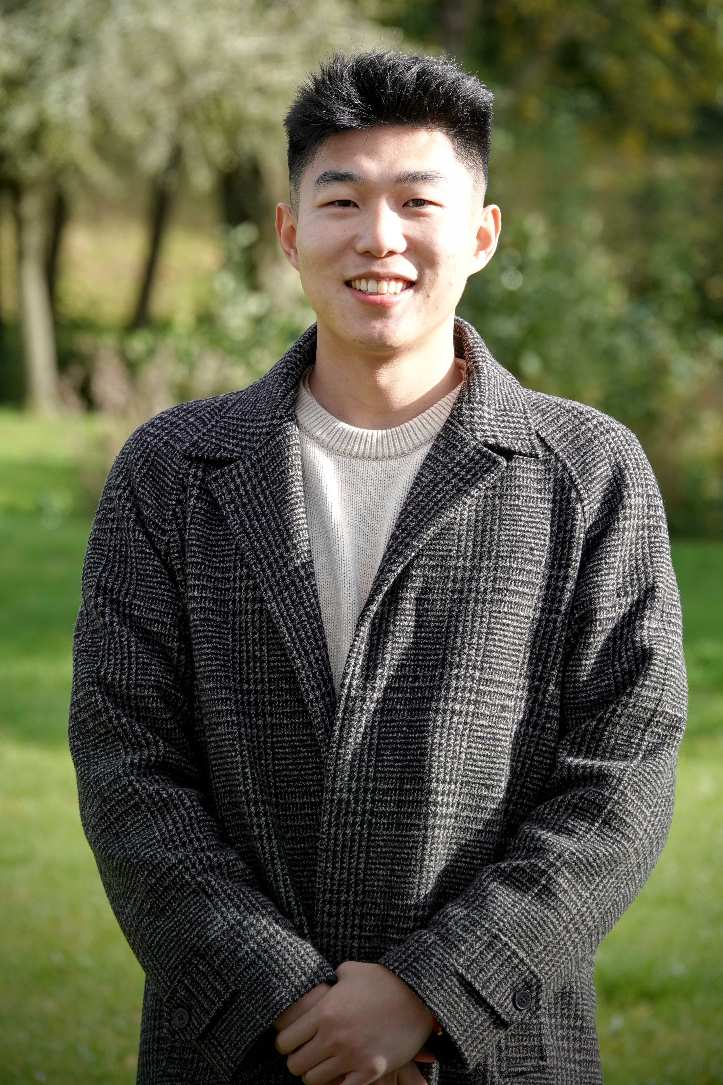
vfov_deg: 7.4
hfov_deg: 5.0
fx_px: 8344
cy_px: 542
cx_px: 362
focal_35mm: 277
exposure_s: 1/250
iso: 125
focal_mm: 101.58
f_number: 4
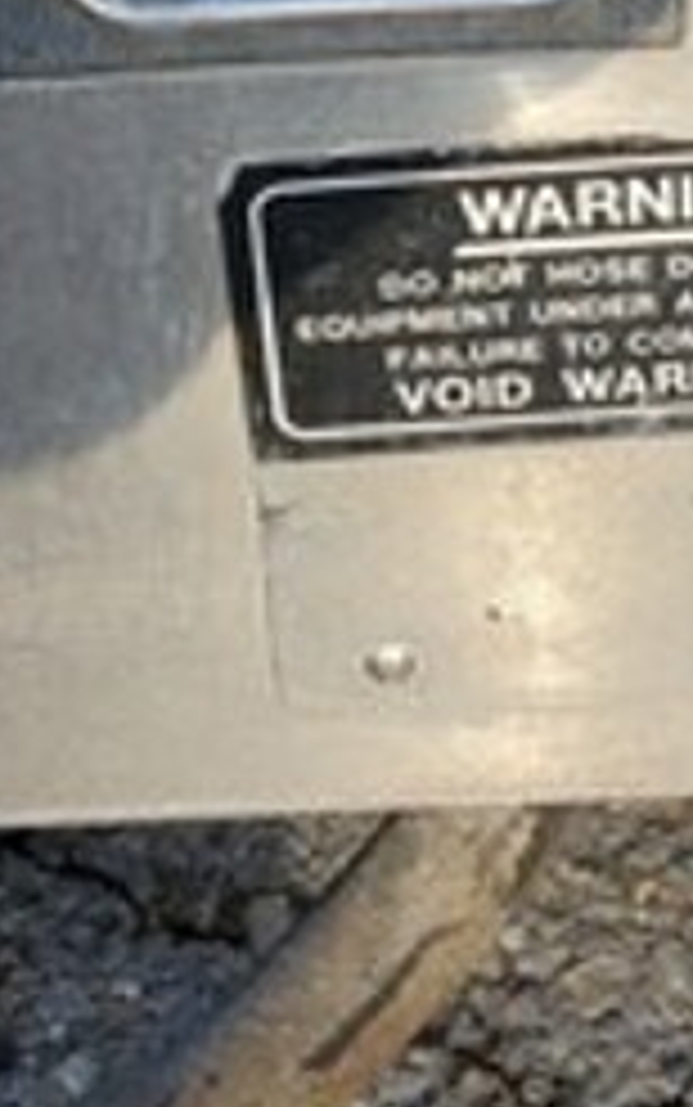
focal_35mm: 91
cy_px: -560
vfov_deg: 19.7
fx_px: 2747
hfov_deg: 14.4
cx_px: 454
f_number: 2.4
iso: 50
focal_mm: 4.3
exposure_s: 1/128
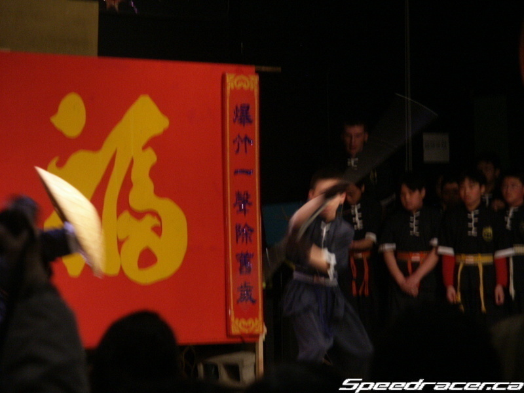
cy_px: 196
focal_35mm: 196
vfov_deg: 7.6
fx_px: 2967
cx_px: 262
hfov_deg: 10.1
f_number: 3.5
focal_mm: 49.67
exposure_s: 1/30
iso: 200
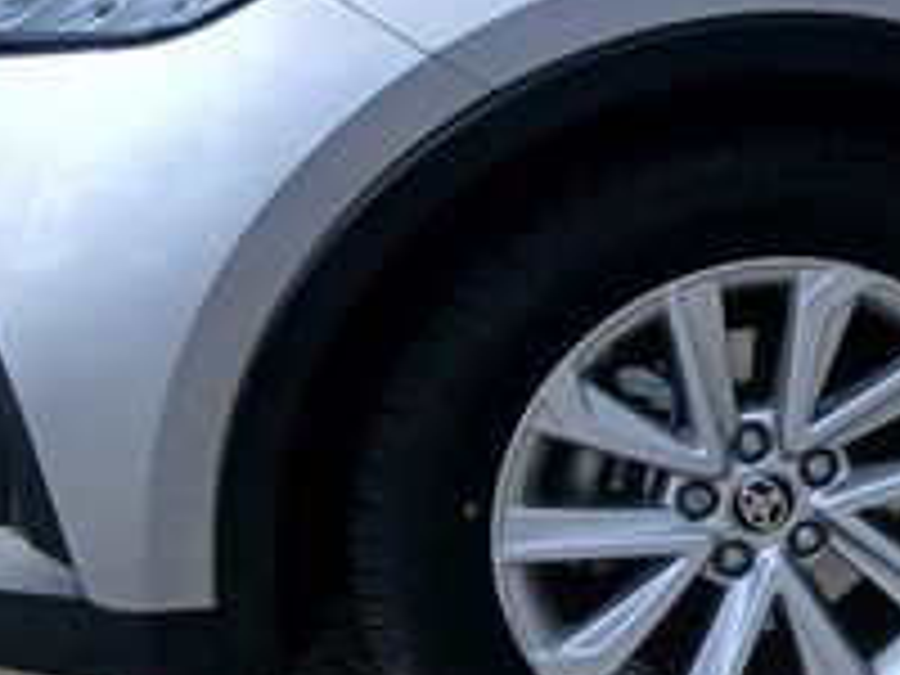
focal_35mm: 133
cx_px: 1606
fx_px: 3458
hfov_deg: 13.4
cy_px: -54
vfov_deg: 11.0
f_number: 1.8
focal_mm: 3.98
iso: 20
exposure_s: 1/312
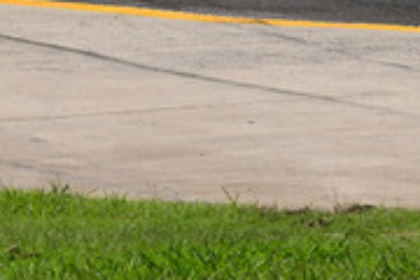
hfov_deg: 1.0
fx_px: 24965
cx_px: 639
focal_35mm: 2140
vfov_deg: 0.6
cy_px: -273
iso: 500
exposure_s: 1/640
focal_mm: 320
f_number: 13
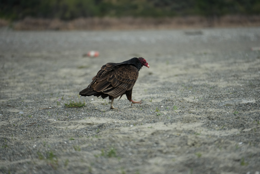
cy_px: 87
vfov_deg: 4.6
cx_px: 130
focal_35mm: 300
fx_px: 2166
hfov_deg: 6.9
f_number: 7.1
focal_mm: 300
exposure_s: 1/1250
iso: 640
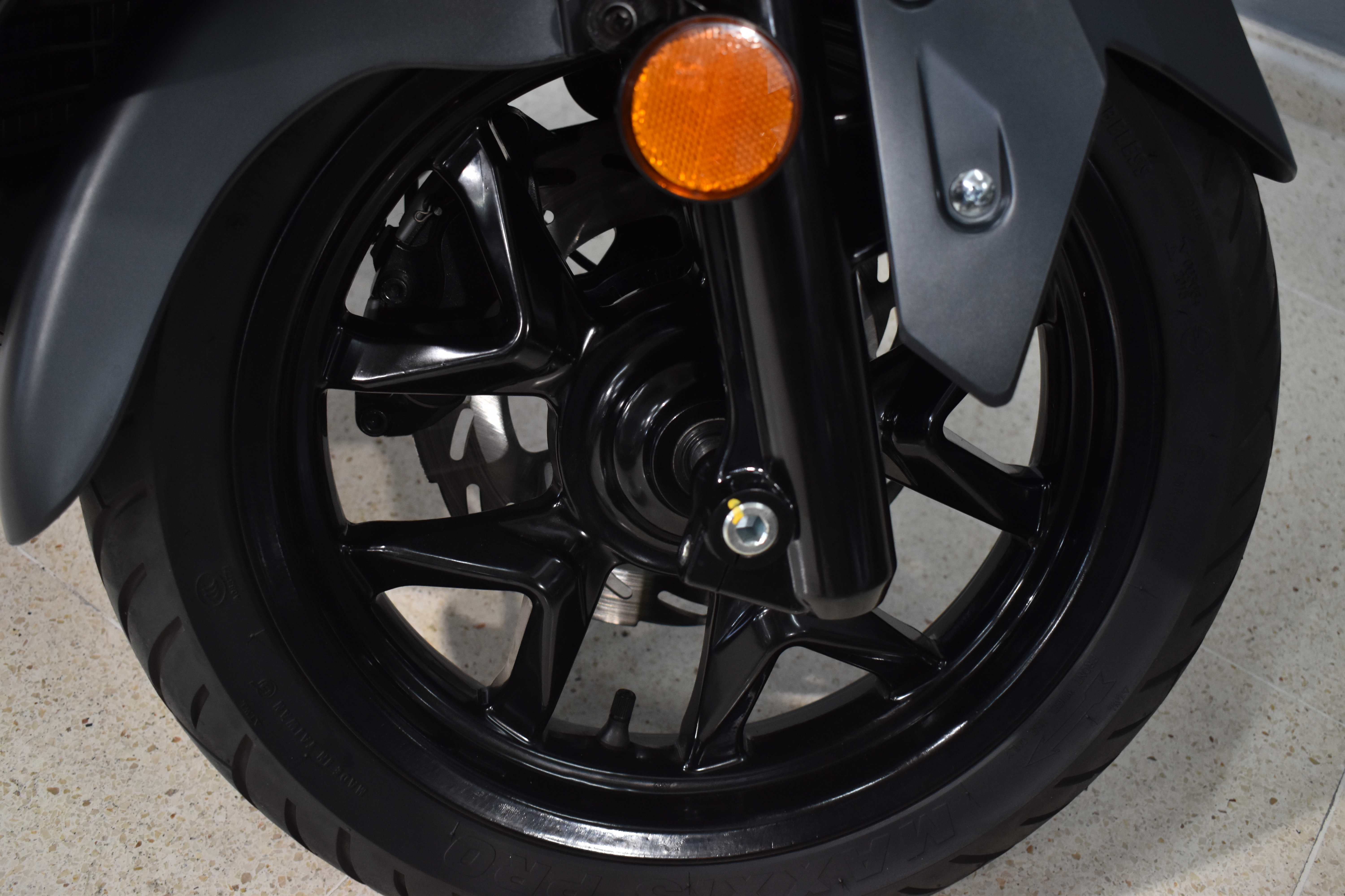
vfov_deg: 35.5
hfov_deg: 51.3
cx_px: 672
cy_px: 448
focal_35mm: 38
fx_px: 1401
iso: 800
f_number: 4
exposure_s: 1/50
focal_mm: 25
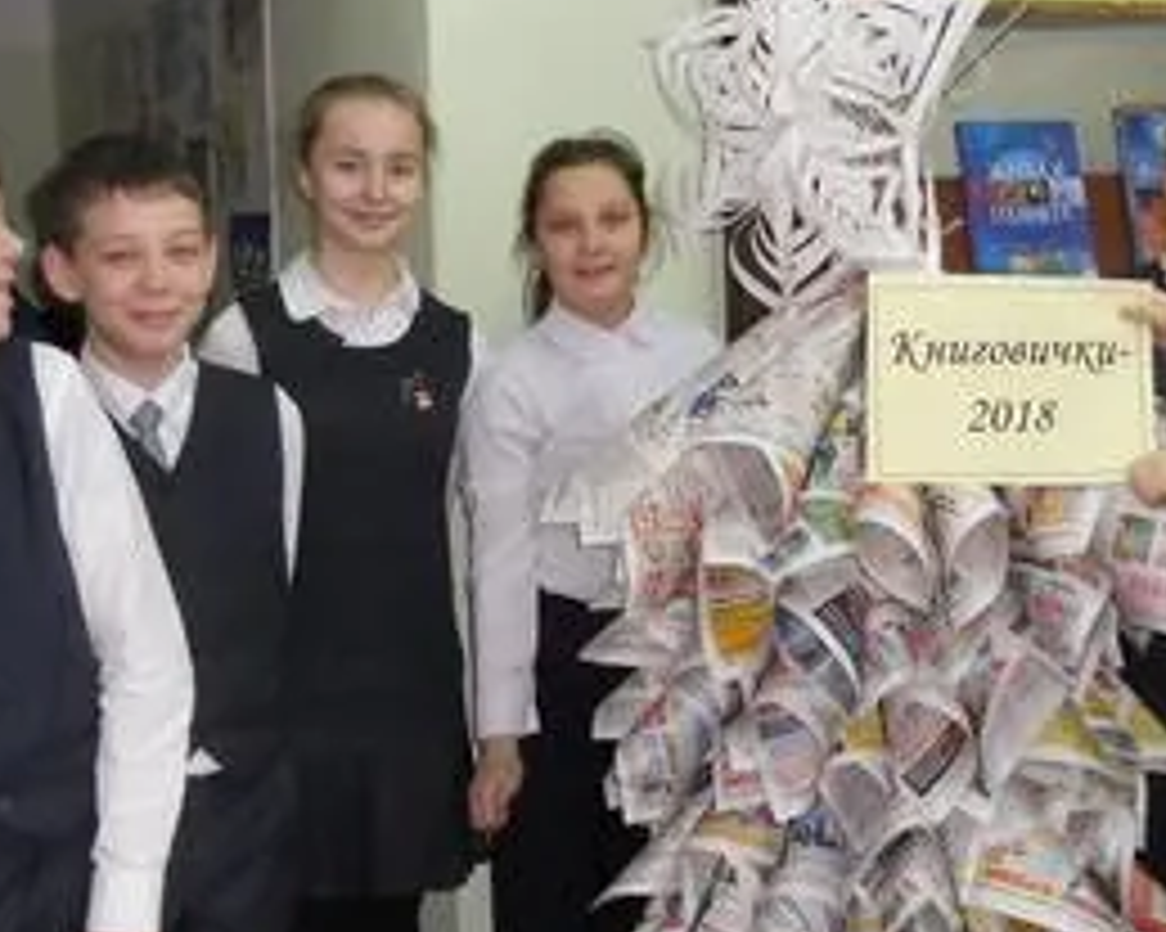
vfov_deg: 25.0
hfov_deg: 31.0
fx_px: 2104
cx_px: 540
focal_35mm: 61
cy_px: 419
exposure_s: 1/25
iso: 200
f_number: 3.2
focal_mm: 4.9
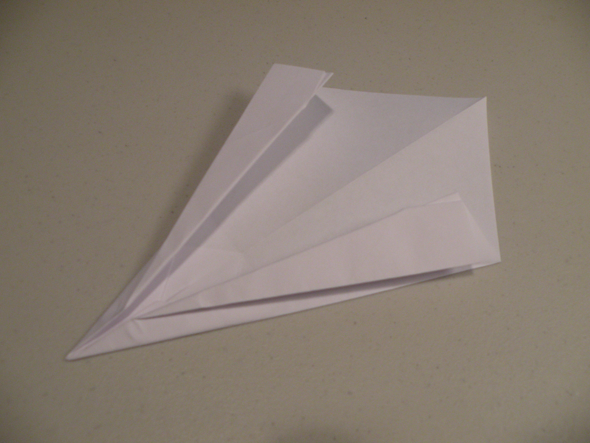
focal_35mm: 27
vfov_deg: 51.4
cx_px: 295
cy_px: 222
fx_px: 460
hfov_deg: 65.3
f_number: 2.8
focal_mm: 4.7
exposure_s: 1/60
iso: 208
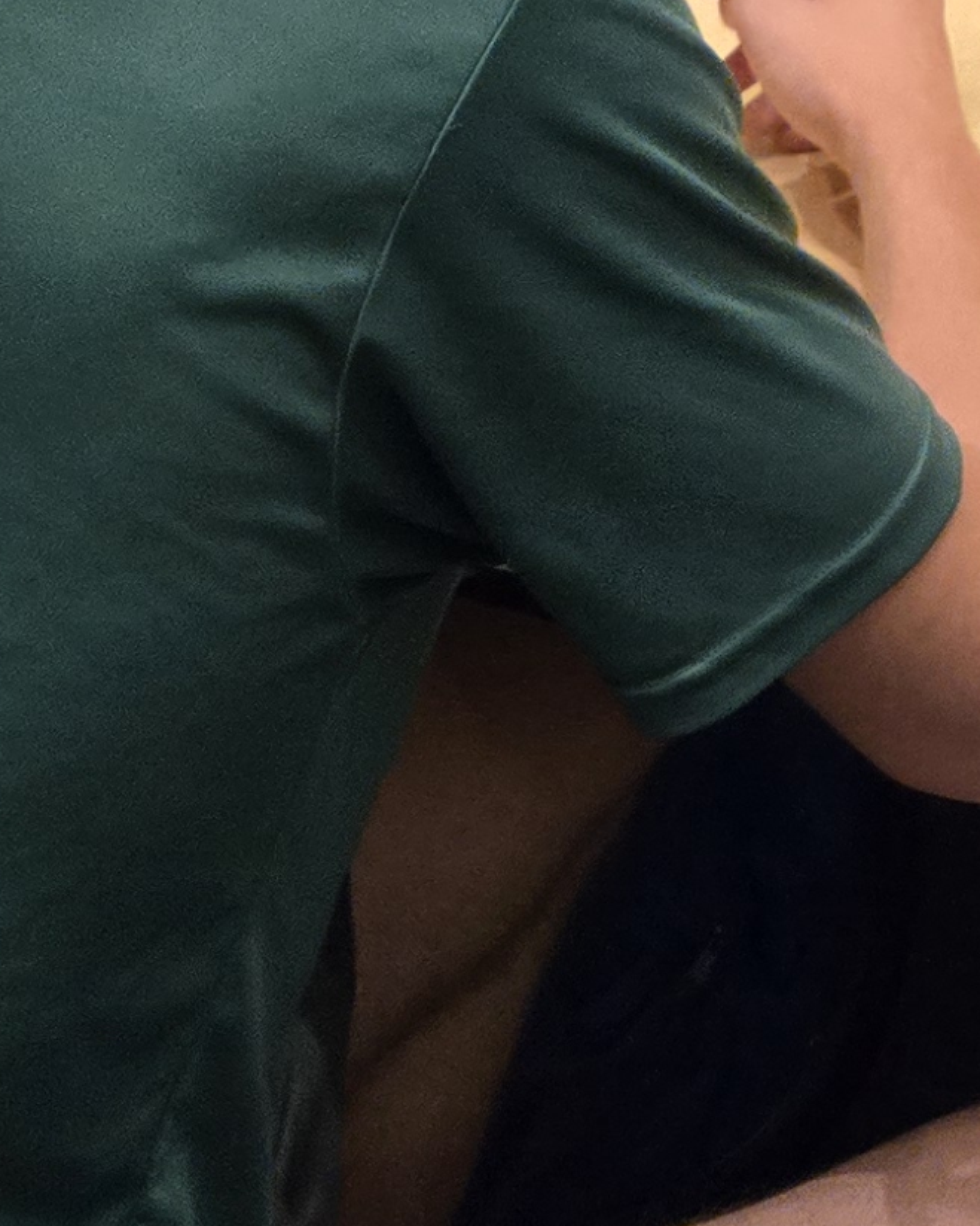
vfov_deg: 15.4
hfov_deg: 13.6
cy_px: -912
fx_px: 3953
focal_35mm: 109
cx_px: 1310
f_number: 1.8
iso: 500
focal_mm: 5.4
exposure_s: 1/120
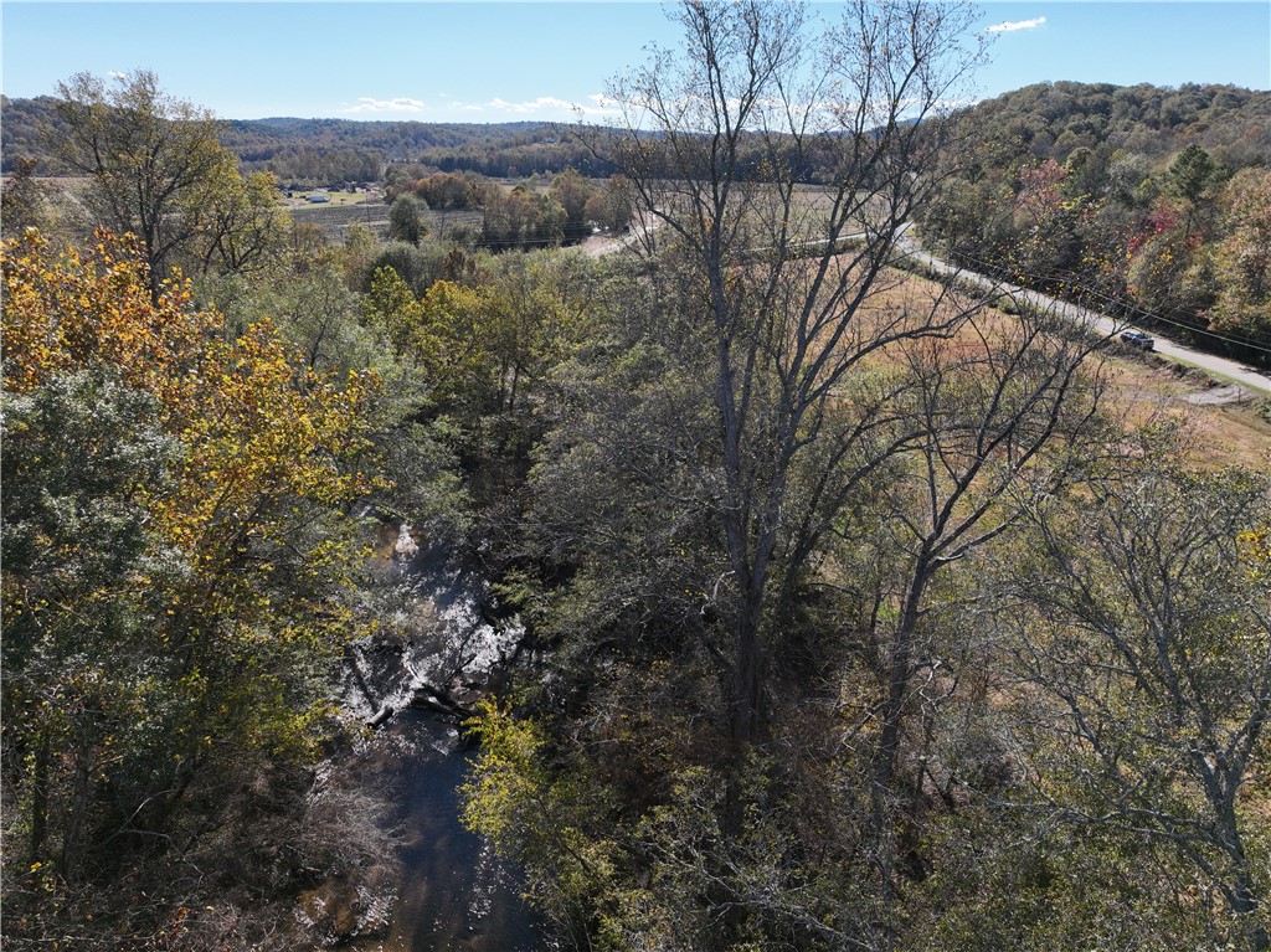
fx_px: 881
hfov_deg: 71.6
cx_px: 636
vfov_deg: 56.8
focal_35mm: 24
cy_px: 476
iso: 220
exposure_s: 1/400
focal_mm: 12.29
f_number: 2.8
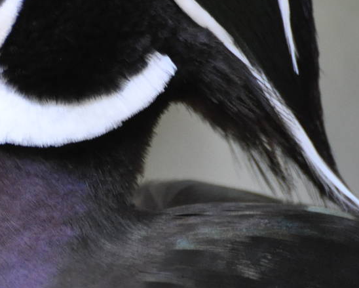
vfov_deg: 1.3
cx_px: 26
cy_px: 19
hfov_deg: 1.6
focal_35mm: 1231
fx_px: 13086
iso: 1600
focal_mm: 300
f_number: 5.6
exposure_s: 1/125
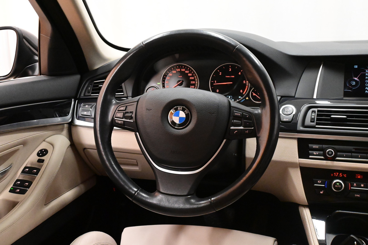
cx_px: 184
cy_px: 122
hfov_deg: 48.7
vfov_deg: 33.6
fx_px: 406
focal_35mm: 40
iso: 10000
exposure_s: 1/60
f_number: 9
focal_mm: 26.5
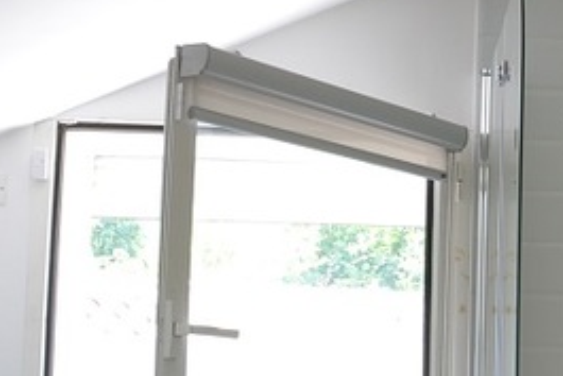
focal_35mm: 102
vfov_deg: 13.4
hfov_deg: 18.4
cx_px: 769
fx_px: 1596
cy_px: 237
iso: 200
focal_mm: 18
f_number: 13
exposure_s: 1/8
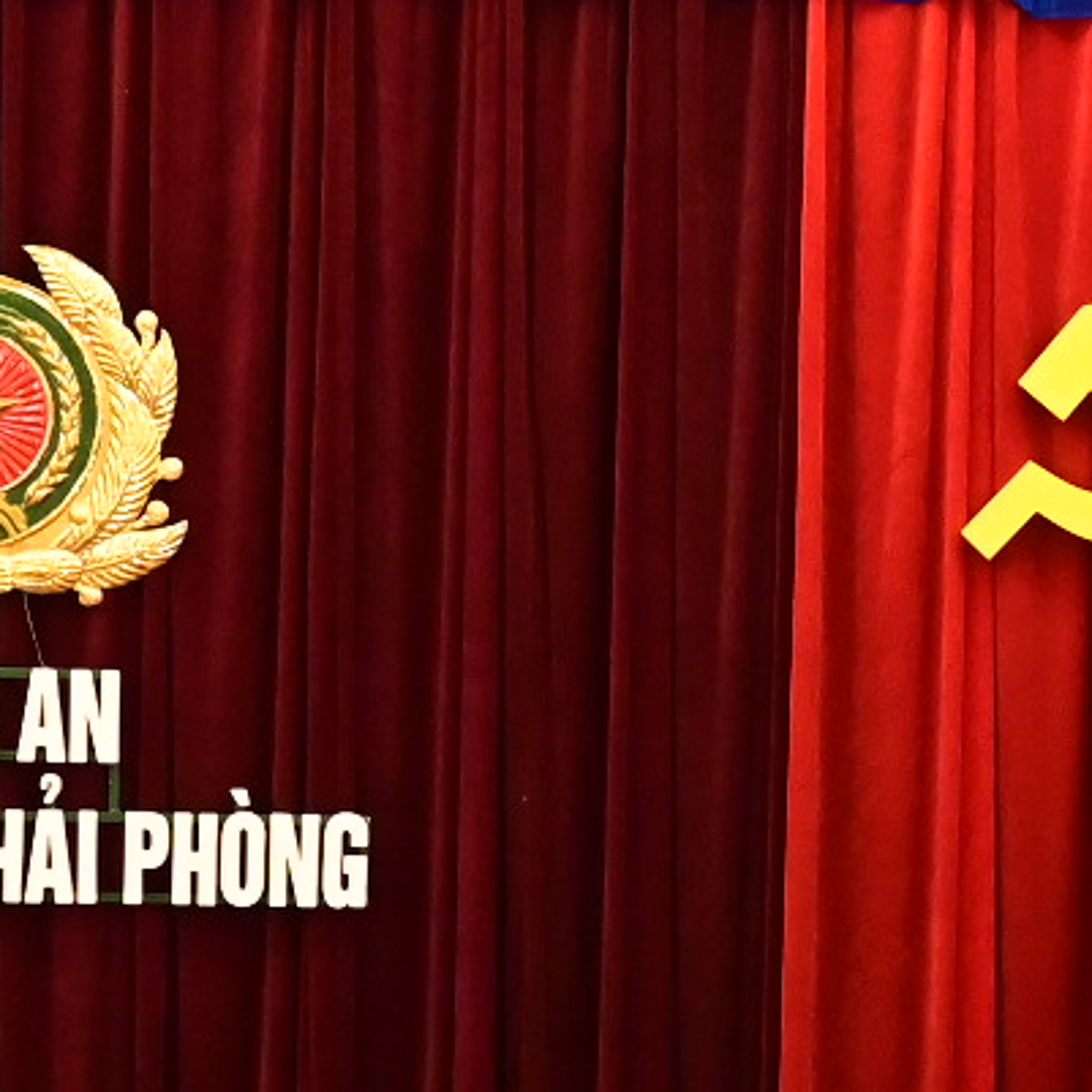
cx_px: 1509
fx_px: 8923
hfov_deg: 6.9
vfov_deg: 7.0
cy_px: 1100
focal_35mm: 250
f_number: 4
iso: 4000
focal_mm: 39
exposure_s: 1/200
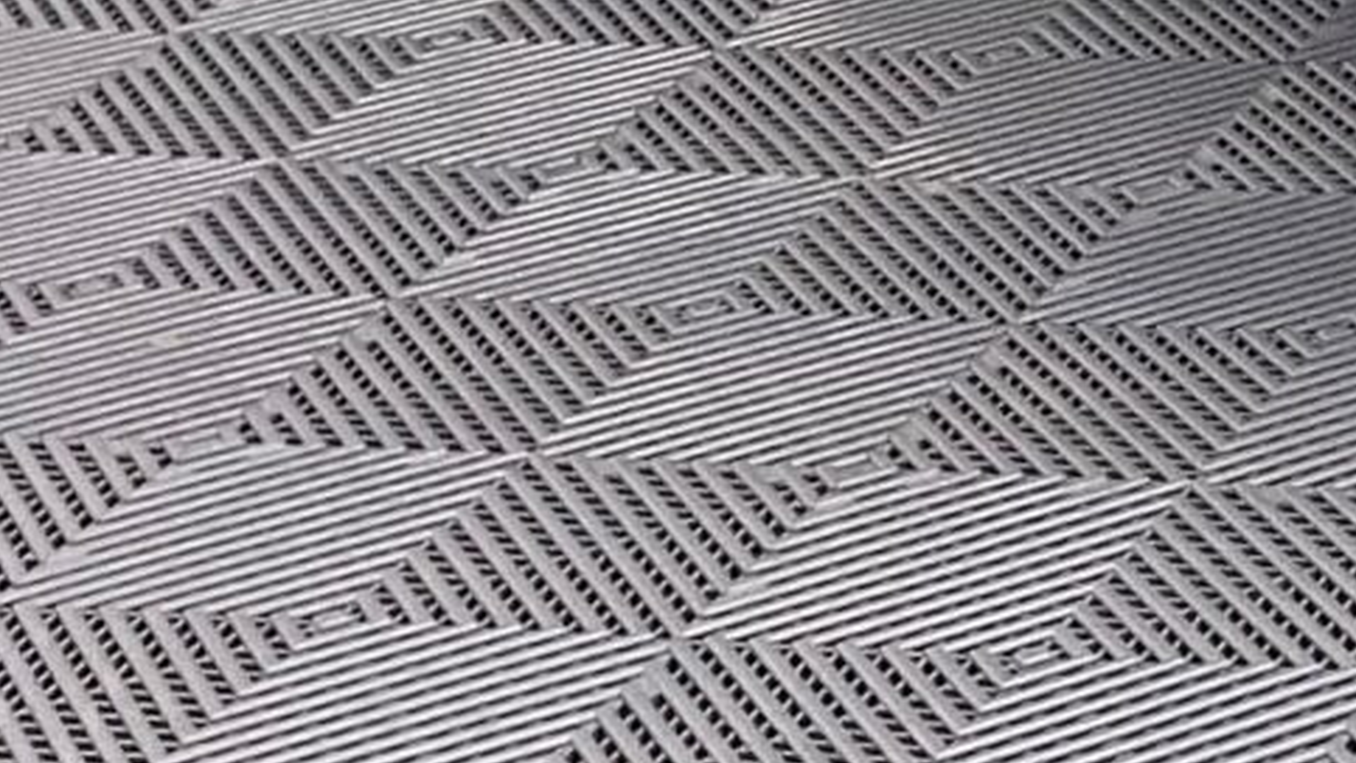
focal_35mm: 150
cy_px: -1240
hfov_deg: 12.3
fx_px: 5395
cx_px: 2909
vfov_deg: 7.4
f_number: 1.8
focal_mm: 4.25
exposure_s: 1/50
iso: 100
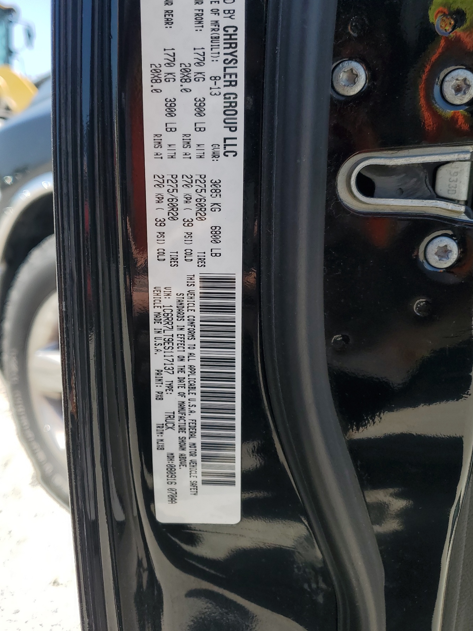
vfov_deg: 58.3
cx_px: 211
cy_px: 295
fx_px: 565
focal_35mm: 31
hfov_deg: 45.4
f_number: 1.5
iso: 50
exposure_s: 1/1111
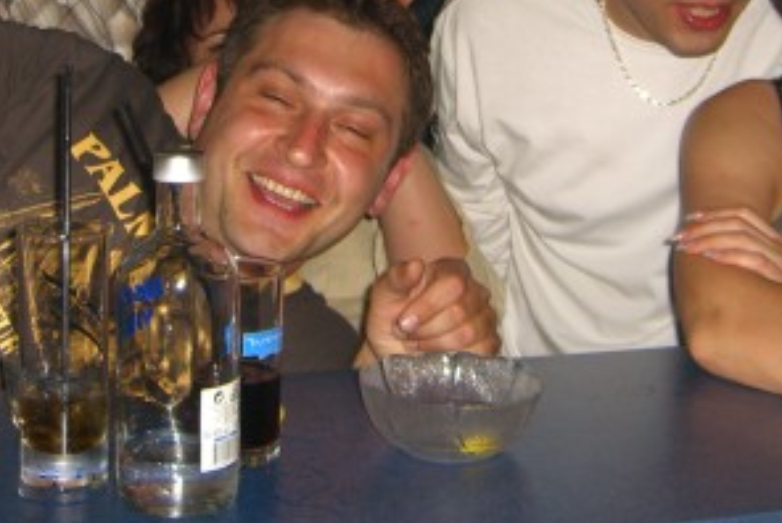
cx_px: 367
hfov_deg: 25.3
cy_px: -26
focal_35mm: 80
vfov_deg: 16.7
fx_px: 1739
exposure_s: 1/60
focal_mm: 7.9
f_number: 2.8
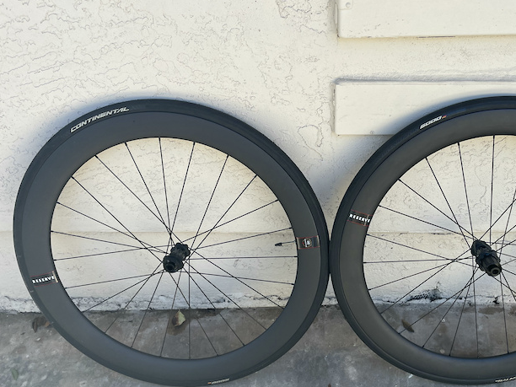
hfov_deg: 53.1
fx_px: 507
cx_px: 336
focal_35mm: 34
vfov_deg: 41.6
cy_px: 235
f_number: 1.6
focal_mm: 4.2
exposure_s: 1/314
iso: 32
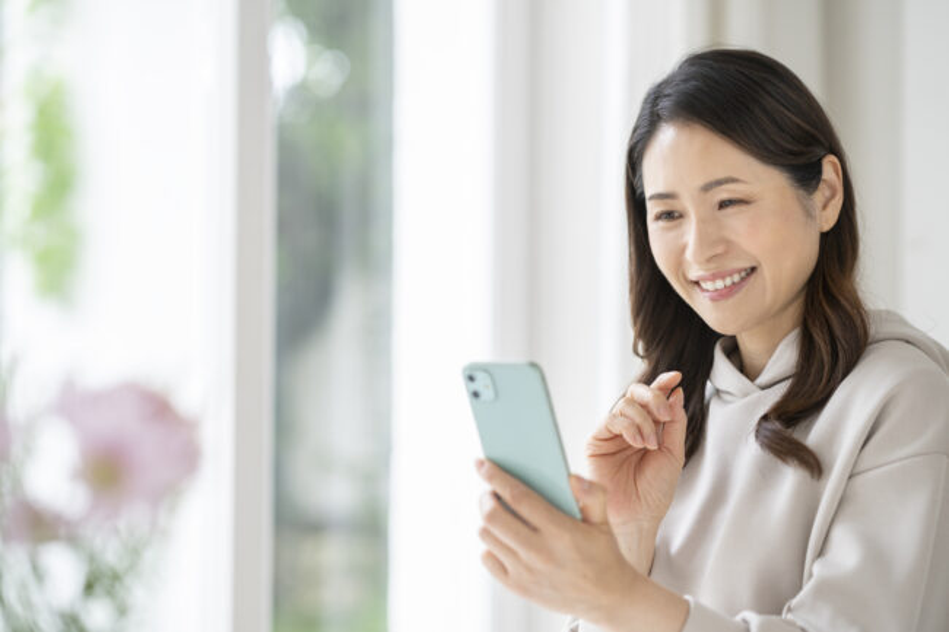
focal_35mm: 85
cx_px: 474
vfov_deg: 16.1
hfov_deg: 23.9
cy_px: 316
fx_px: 2240
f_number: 2.2
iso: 800
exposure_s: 1/160
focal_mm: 85
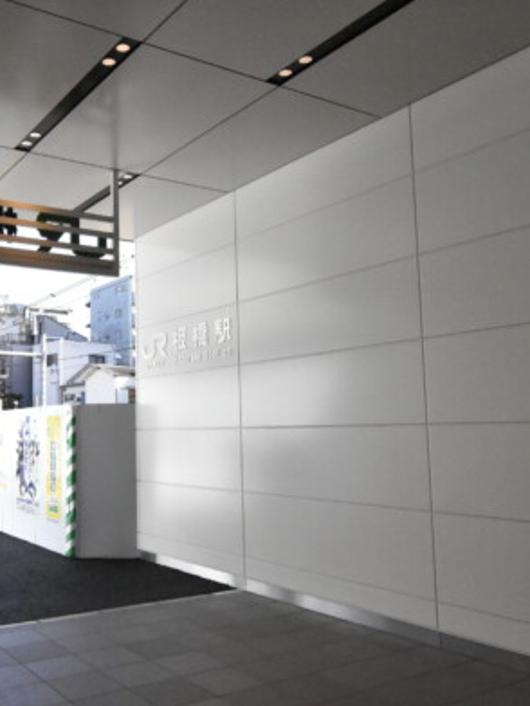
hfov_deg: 41.4
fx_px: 674
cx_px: 117
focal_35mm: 33
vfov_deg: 55.3
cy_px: 372
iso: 6400
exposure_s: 1/1000
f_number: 16
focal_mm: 14
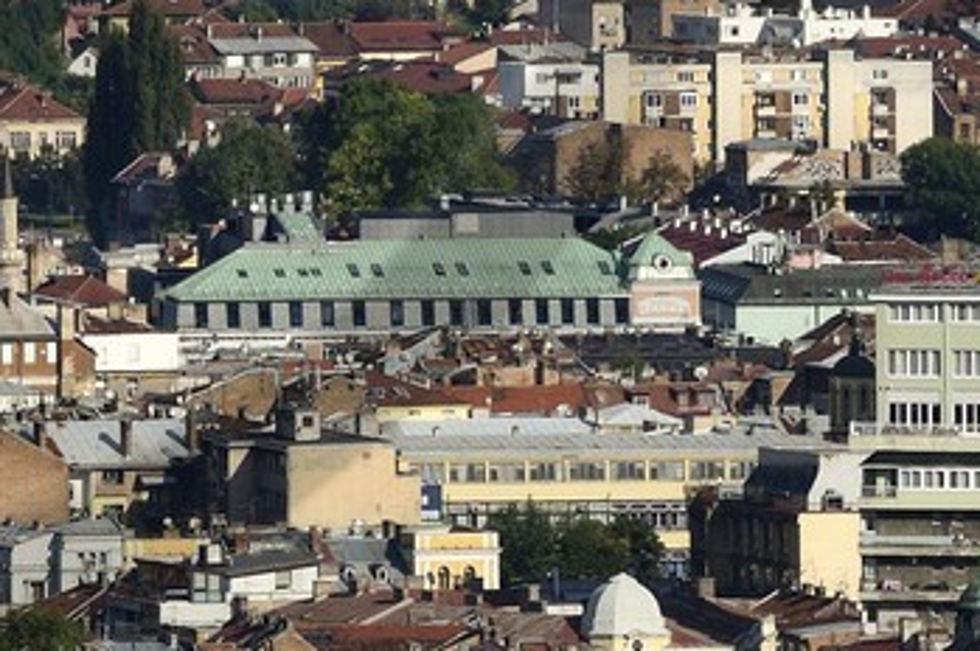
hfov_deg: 2.6
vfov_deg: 1.7
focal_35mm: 802
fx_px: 21811
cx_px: -373
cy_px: -457
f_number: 13
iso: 200
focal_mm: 175
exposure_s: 1/320
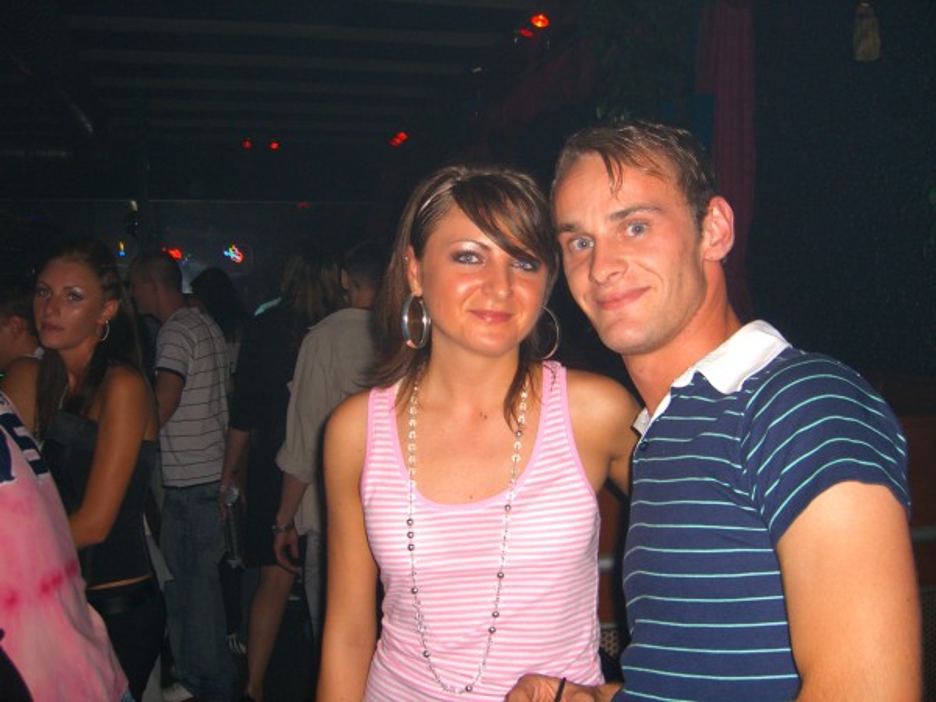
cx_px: 468
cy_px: 351
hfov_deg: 49.0
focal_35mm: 38
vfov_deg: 37.7
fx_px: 1028
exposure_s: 1/60
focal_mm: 7.9
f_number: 2.8
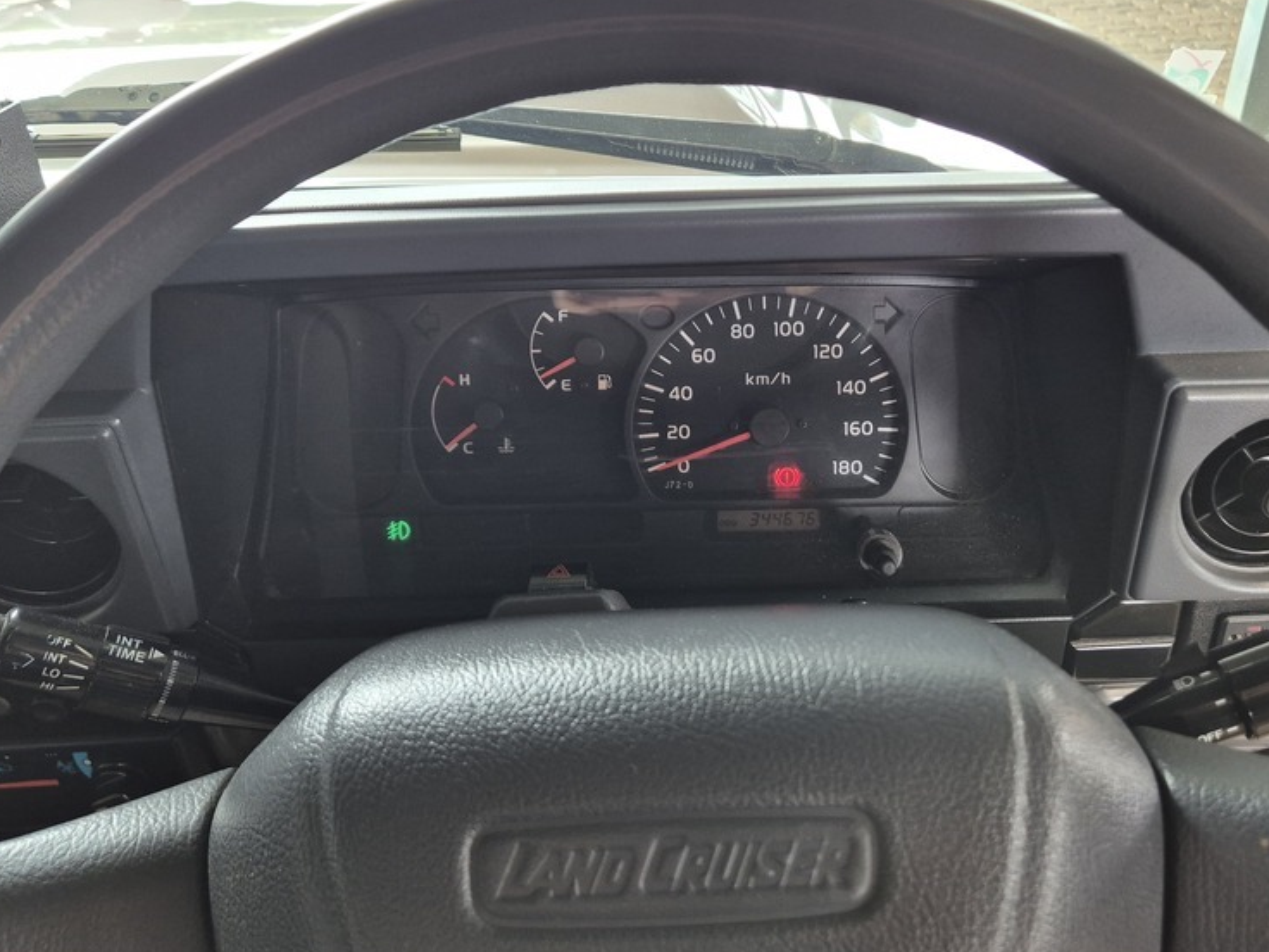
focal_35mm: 32
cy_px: 445
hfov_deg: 56.7
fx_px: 1173
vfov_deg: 44.1
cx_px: 693
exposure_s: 1/100
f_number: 1.8
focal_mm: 5.4
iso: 200
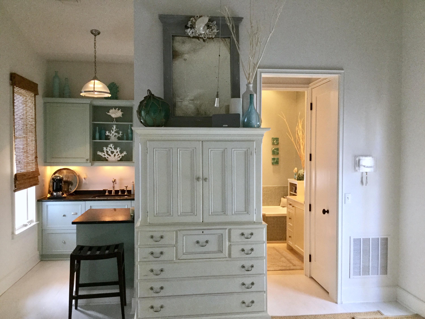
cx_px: 212
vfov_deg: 45.4
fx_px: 381
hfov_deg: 58.4
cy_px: 160
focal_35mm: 31
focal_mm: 3.3
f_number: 2.4
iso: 125
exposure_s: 1/30
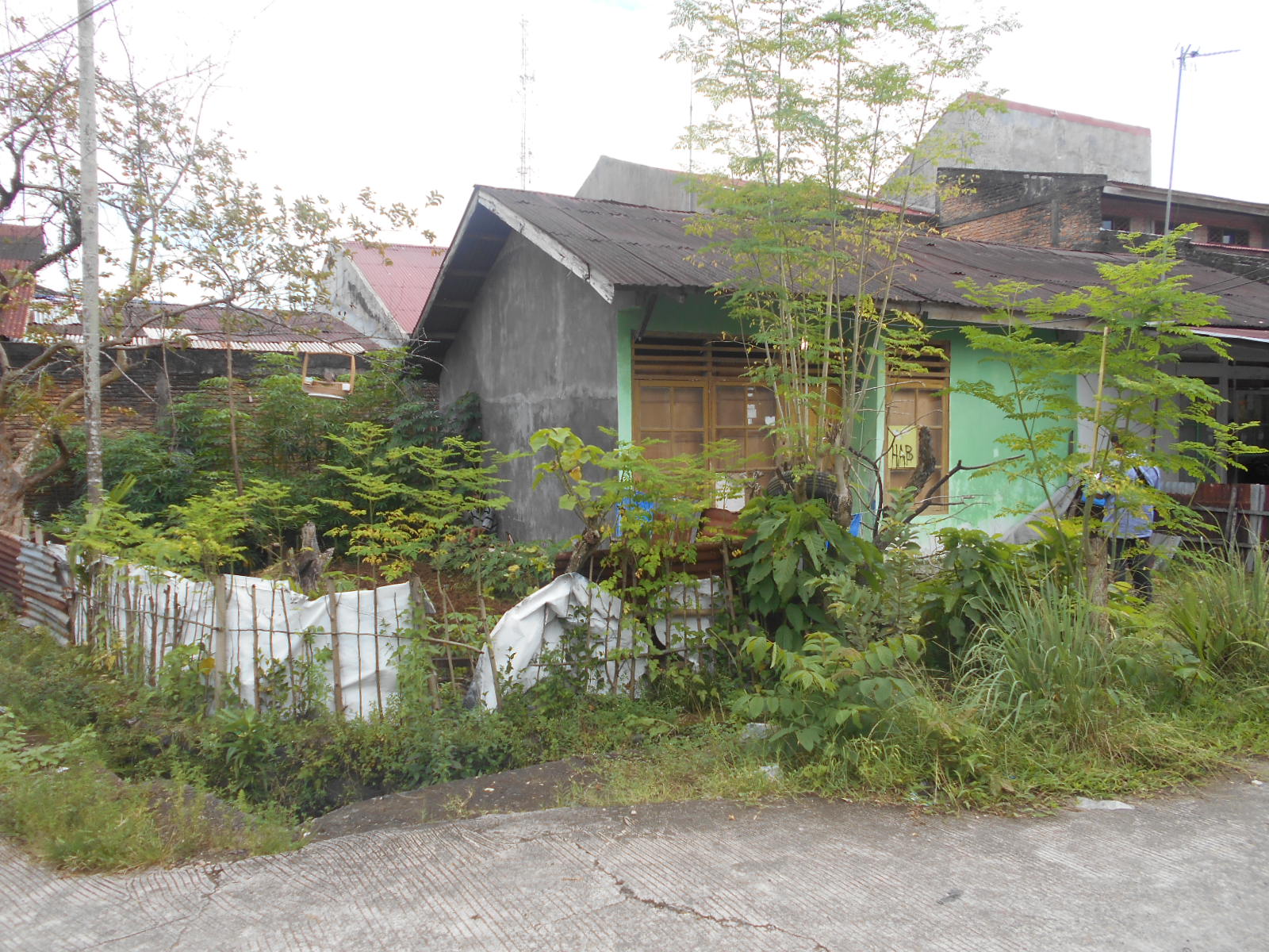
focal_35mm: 26
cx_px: 634
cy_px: 476
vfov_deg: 53.1
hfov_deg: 67.3
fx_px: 953
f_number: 3.2
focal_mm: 4.6
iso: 80
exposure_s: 1/400
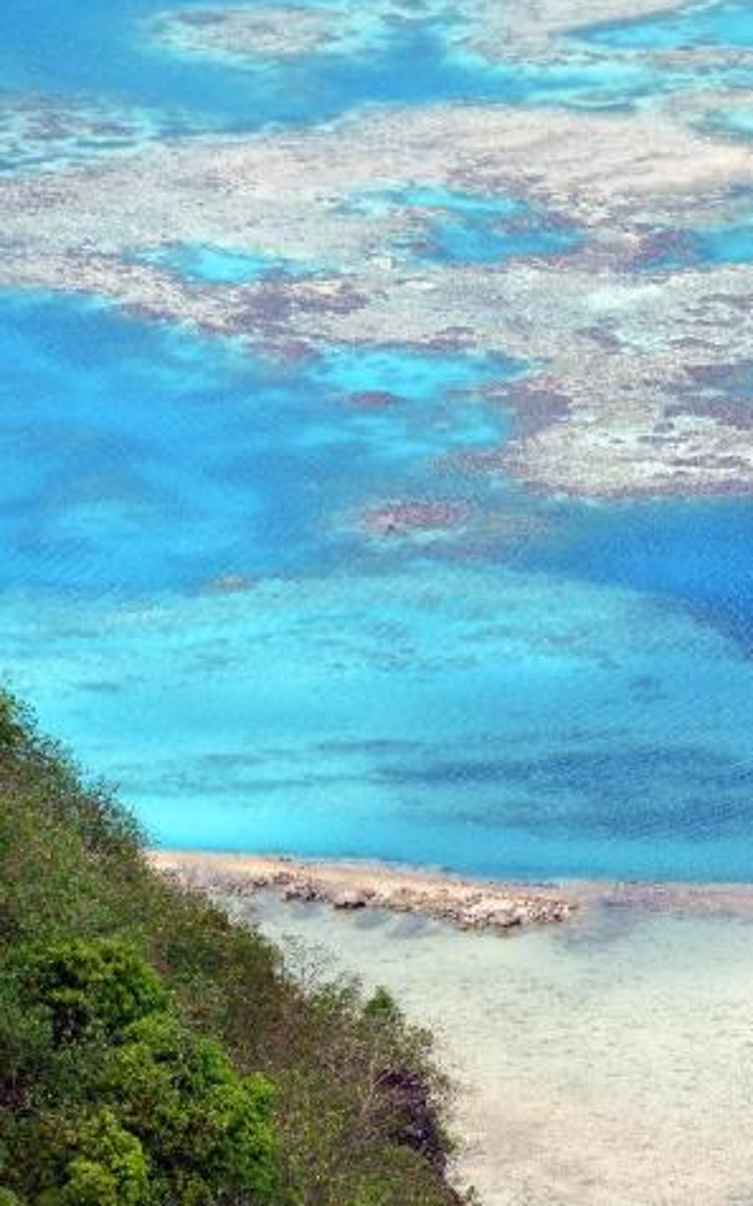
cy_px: 626
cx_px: 852
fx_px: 11276
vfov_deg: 6.1
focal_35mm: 343
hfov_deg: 3.8
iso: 200
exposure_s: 1/500
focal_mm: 200
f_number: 7.1
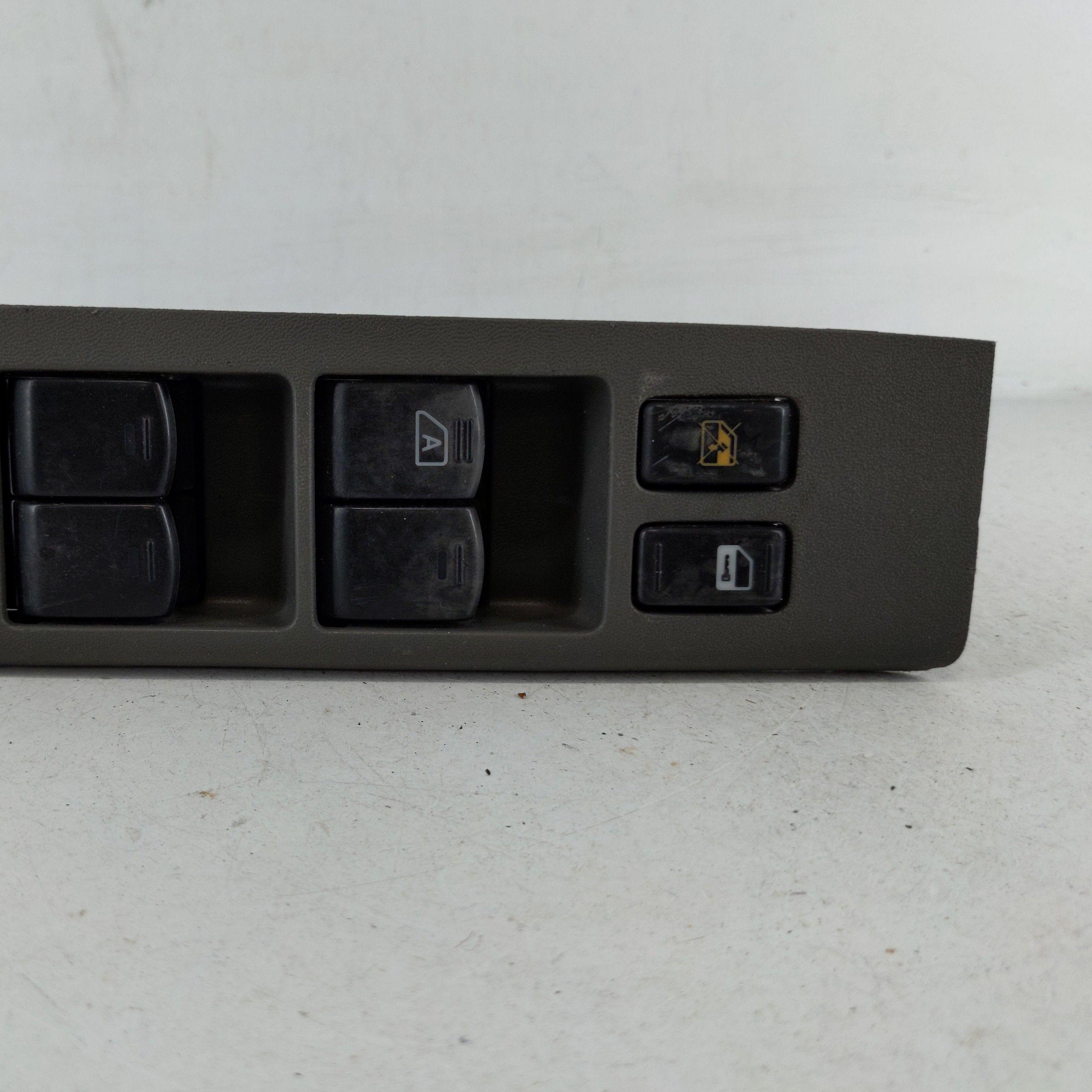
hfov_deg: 53.3
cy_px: 545
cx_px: 389
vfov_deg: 54.0
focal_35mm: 30
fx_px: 1071
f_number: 1.73
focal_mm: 4.38
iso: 57
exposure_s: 1/127
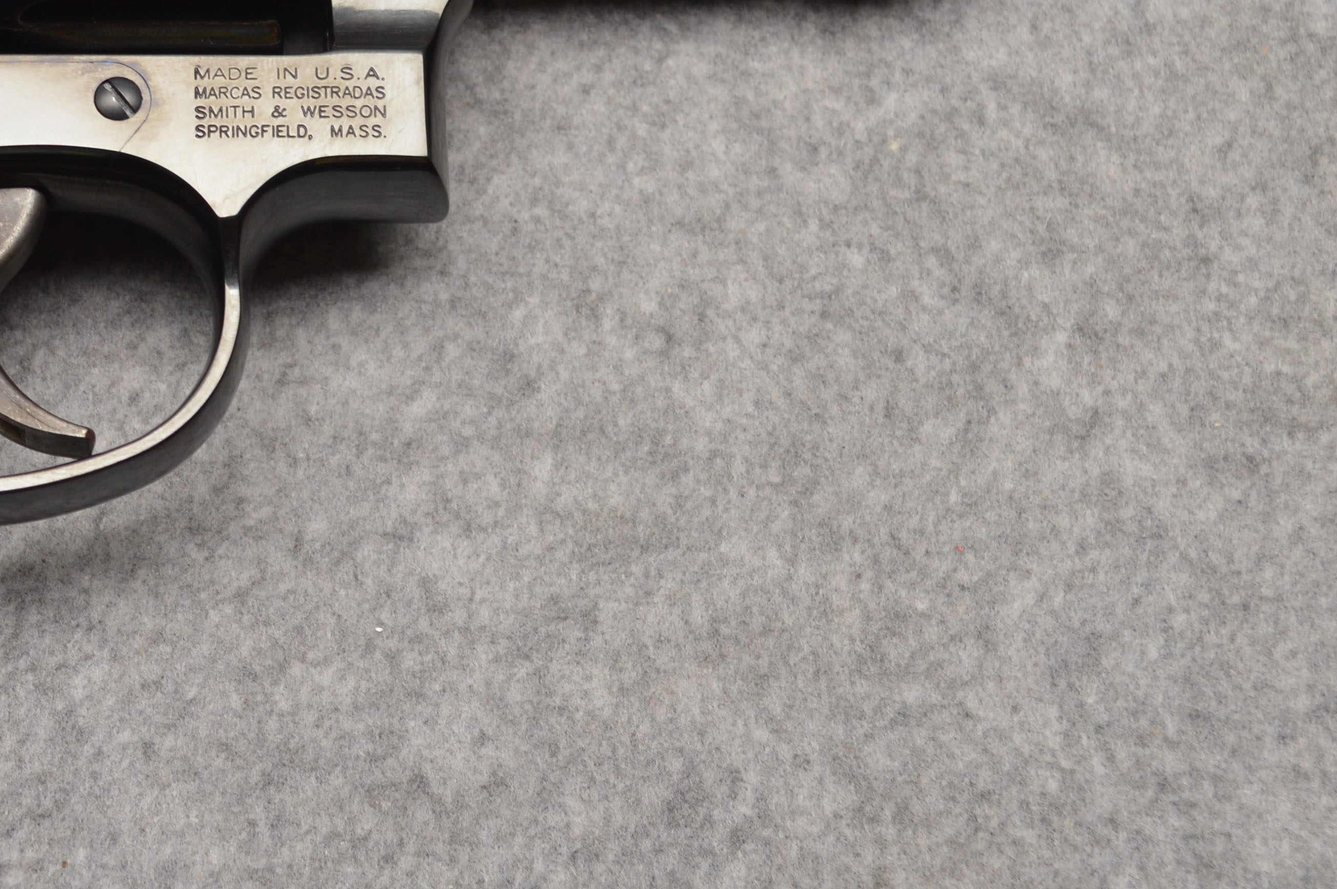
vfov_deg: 16.4
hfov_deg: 24.2
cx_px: 312
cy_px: 265
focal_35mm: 83
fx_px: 3080
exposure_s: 1/200
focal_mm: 24
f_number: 4.5
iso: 100
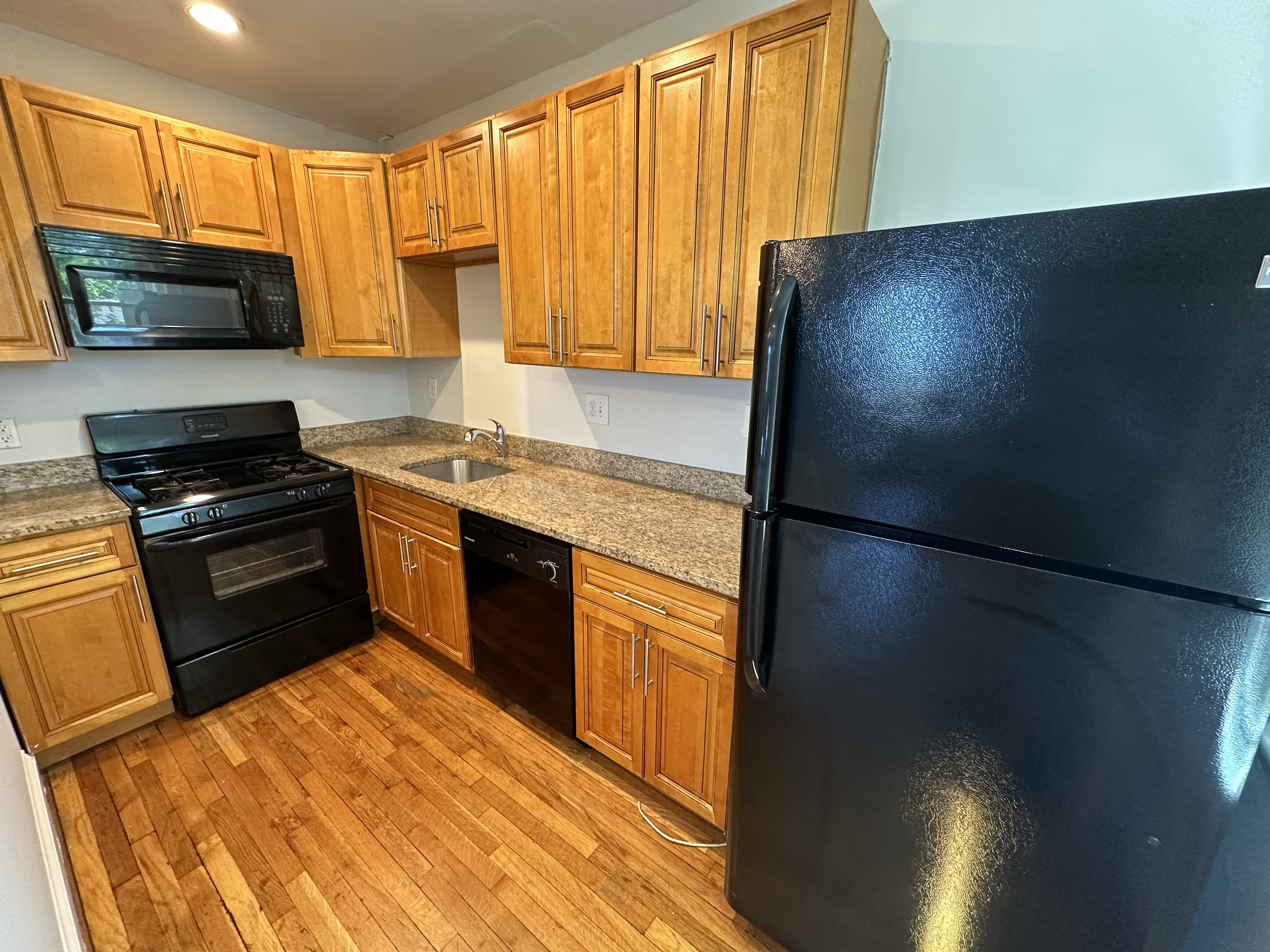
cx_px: 635
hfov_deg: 102.1
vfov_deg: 85.7
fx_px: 514
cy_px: 476
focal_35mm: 14
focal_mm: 2.22
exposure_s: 1/60
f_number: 2.2
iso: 160
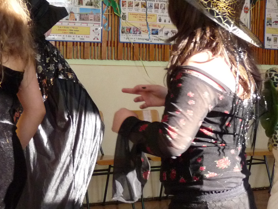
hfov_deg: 19.8
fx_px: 795
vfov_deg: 14.9
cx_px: 182
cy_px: 115
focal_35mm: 99
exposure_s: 1/250
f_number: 3
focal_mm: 7.1
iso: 400
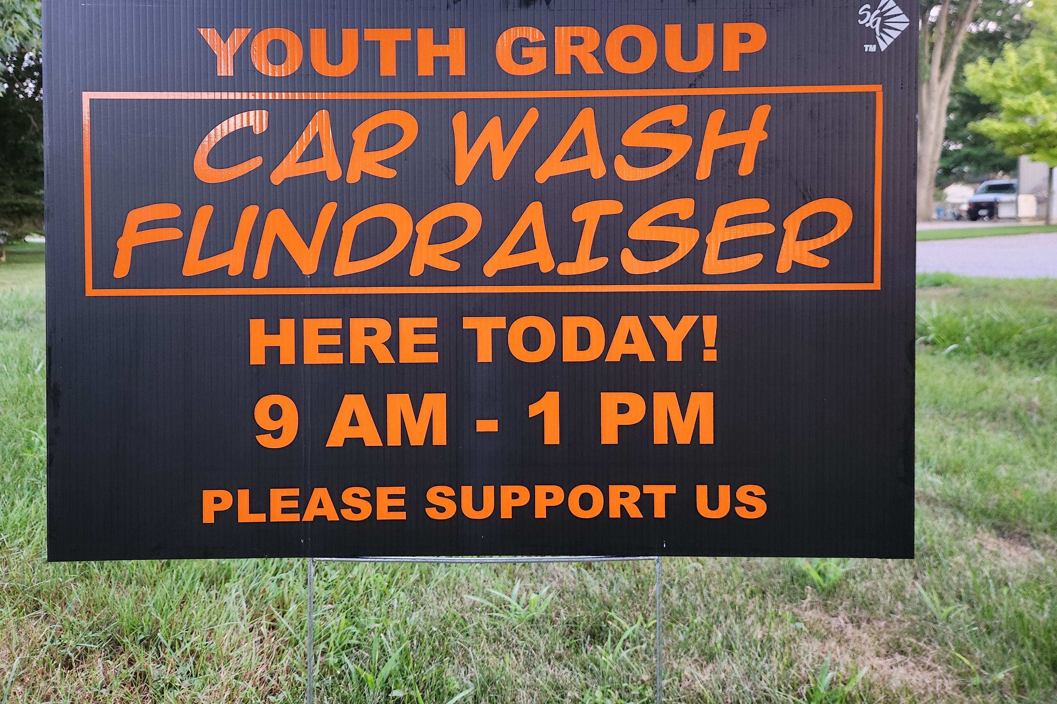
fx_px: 763
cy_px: 283
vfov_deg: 49.3
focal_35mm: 26
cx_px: 490
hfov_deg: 69.3
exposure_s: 1/30
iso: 640
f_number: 1.8
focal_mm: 5.4
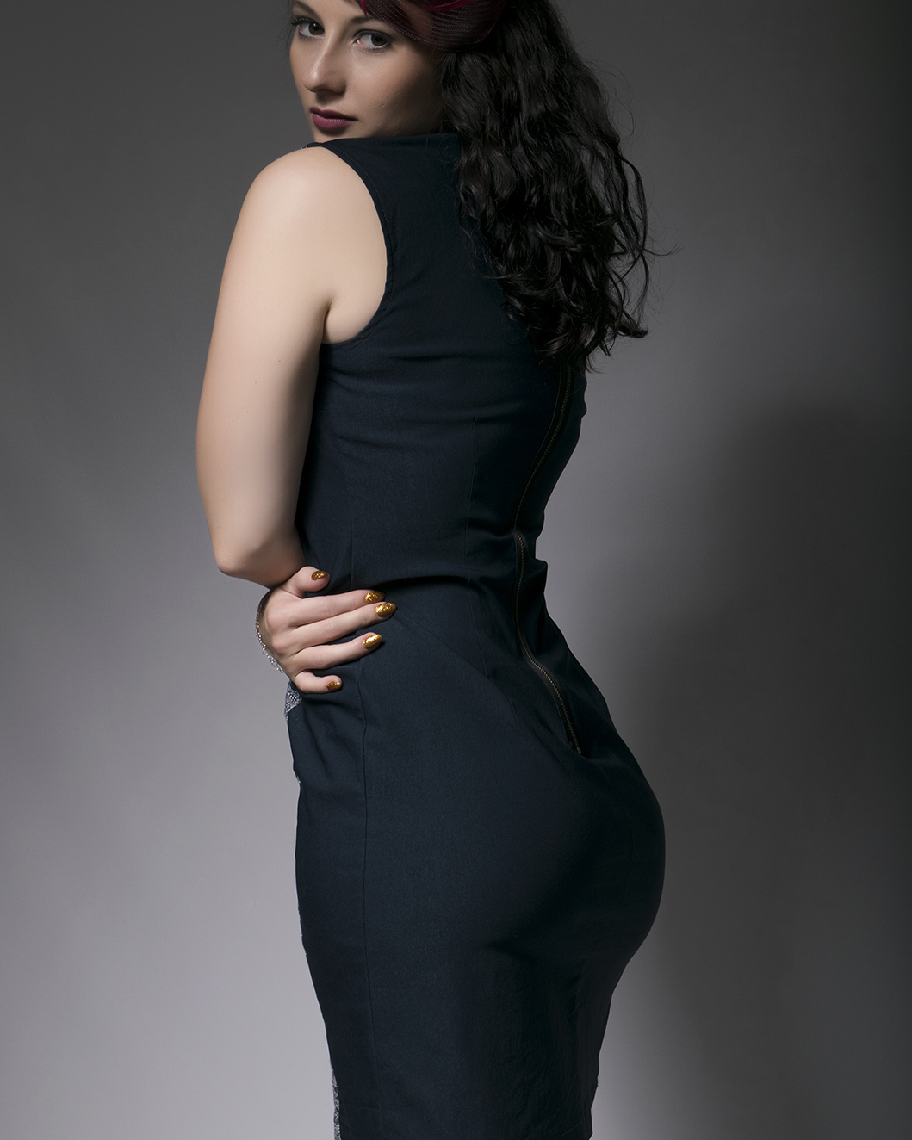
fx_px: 3157
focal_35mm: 94
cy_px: 552
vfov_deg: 20.5
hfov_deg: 16.4
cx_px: 459
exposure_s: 1/200
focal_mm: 55
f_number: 13
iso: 100
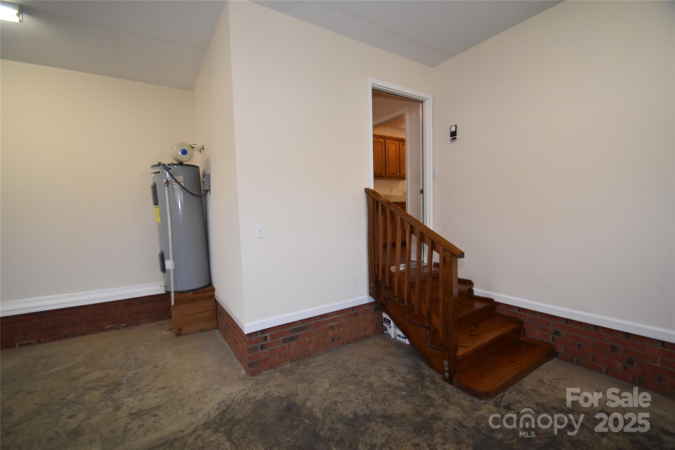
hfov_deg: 100.4
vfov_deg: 77.3
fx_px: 281
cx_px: 338
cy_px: 225
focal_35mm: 15
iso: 800
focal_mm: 10
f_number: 3.5
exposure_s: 1/60
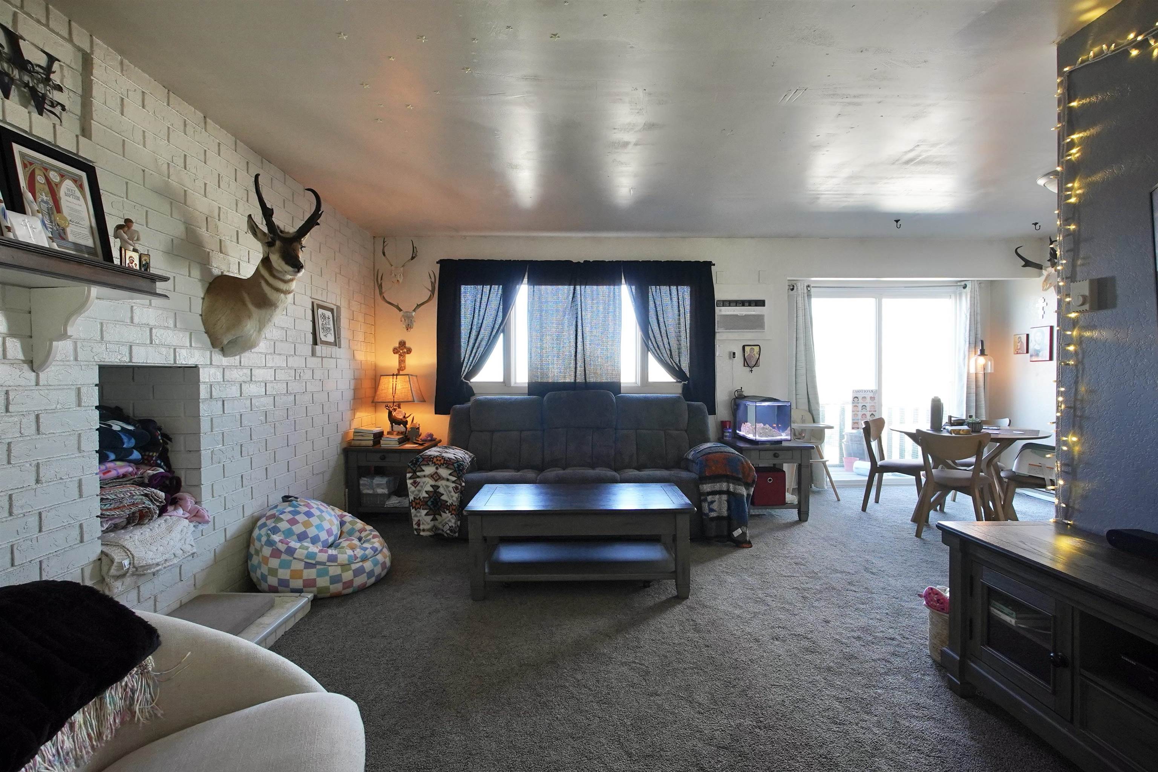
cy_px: 386
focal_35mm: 16
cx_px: 579
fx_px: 515
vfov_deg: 73.7
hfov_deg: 96.7
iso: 1600
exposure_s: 1/160
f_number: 4
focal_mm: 11
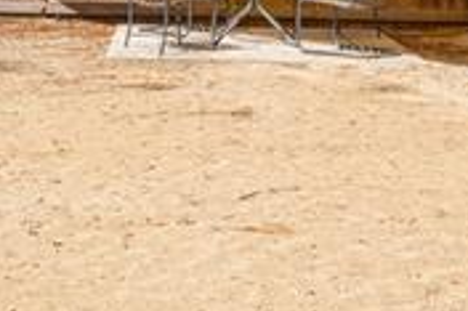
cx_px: 40
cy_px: 16
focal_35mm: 93
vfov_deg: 14.5
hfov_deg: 21.4
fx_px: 1208
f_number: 22
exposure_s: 1/8
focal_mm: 16
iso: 125
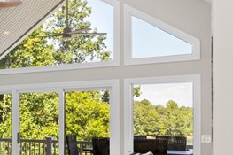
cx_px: -144
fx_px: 427
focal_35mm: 66
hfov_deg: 22.8
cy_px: 125
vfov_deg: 20.3
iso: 200
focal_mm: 16
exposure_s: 1/13
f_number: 9
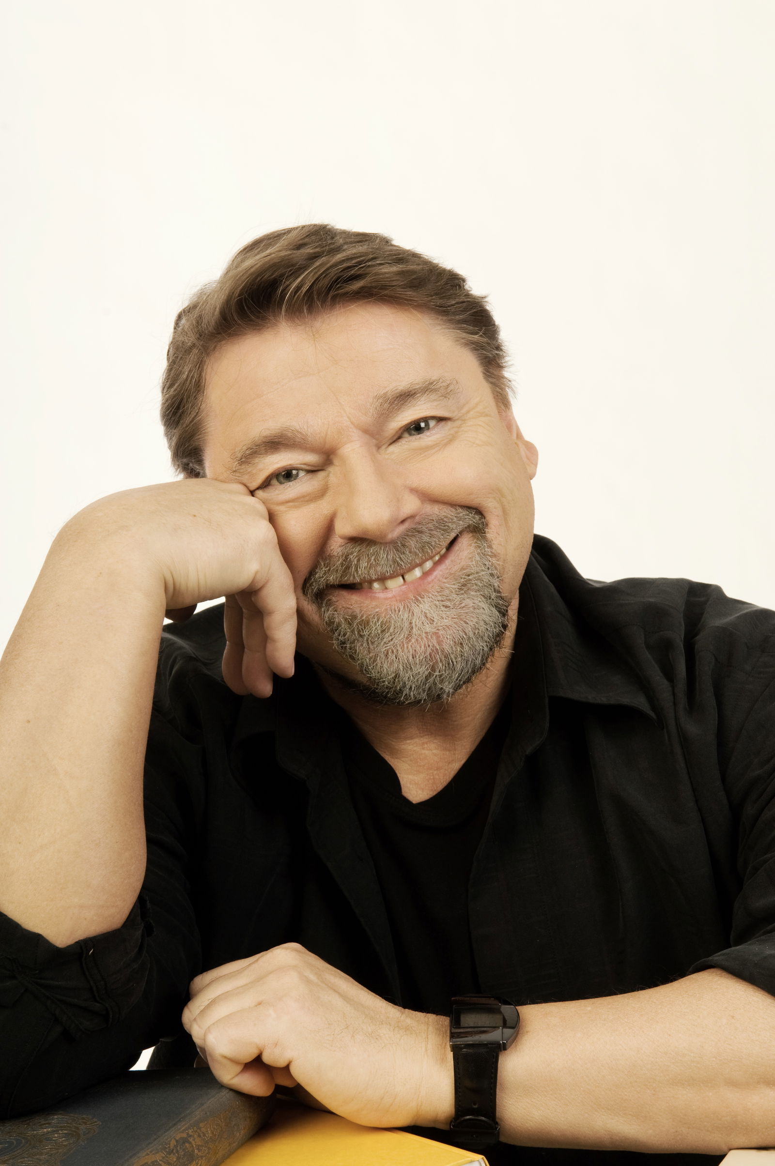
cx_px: 388
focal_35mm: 72
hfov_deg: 18.9
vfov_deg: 28.1
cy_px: 583
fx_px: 2330
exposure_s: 1/250
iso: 100
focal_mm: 48
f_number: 11
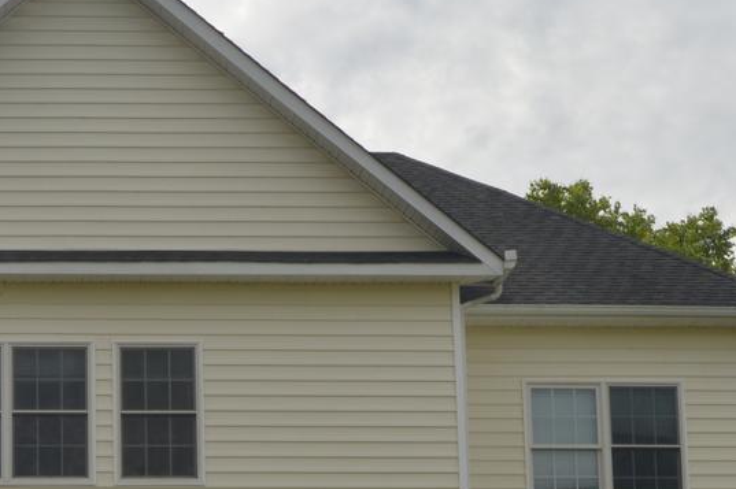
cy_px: 520
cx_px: 19
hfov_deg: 19.3
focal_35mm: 103
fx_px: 2104
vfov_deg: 13.0
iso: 100
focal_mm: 18
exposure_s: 1/200
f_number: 13
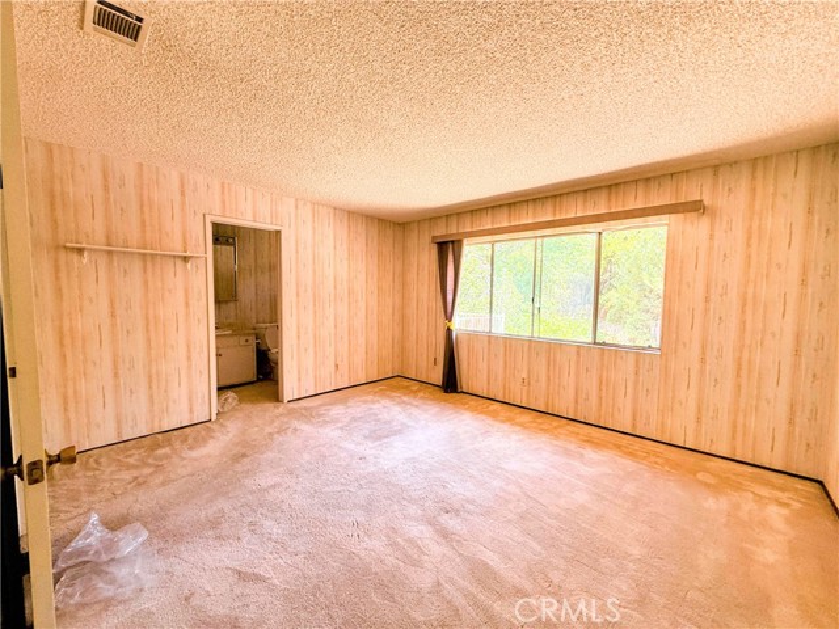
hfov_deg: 102.1
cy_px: 314
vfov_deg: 85.7
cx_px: 420
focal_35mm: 14
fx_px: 339
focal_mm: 2.22
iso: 125
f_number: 2.2
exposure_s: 1/99
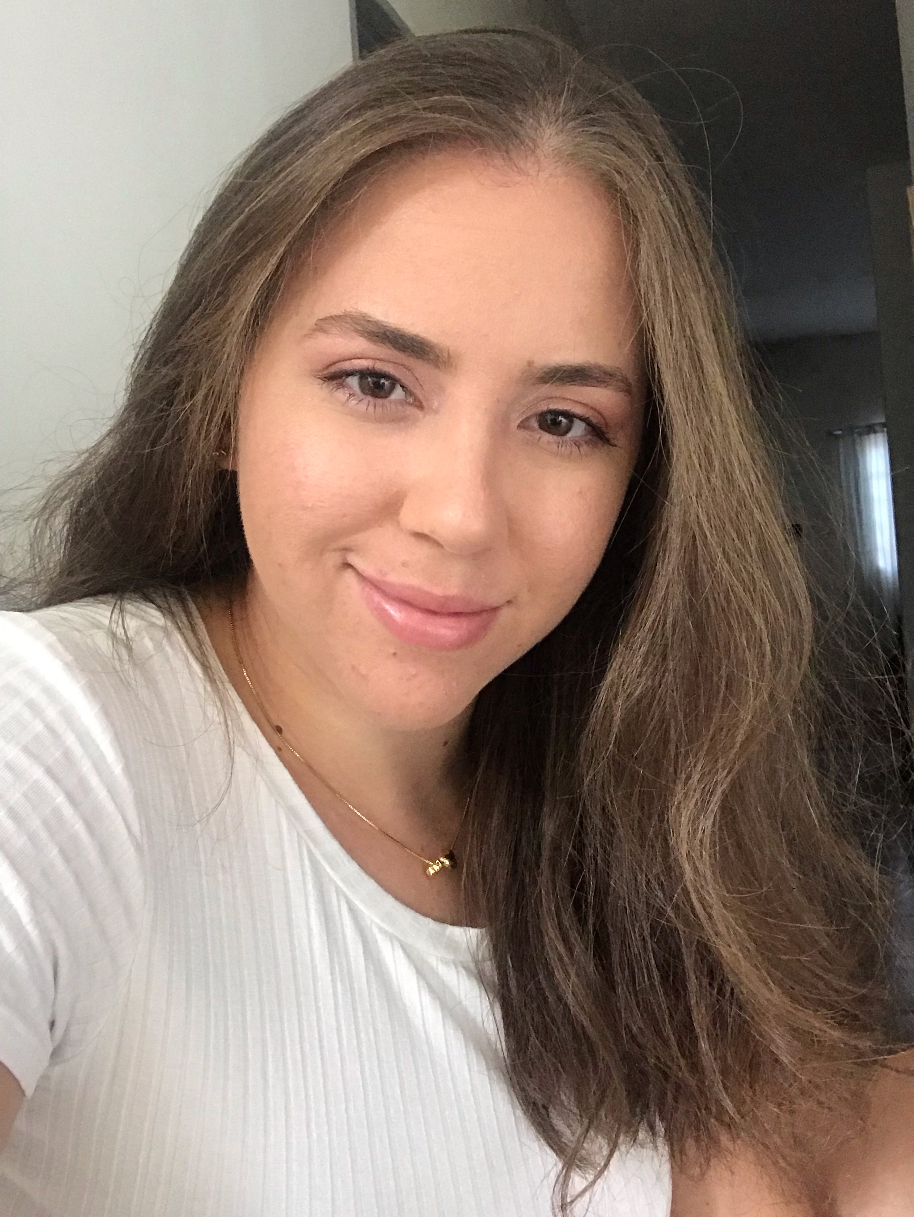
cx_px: 457
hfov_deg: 44.2
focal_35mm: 32
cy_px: 608
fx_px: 1125
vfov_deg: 56.8
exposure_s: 1/30
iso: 200
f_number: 2.2
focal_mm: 2.87
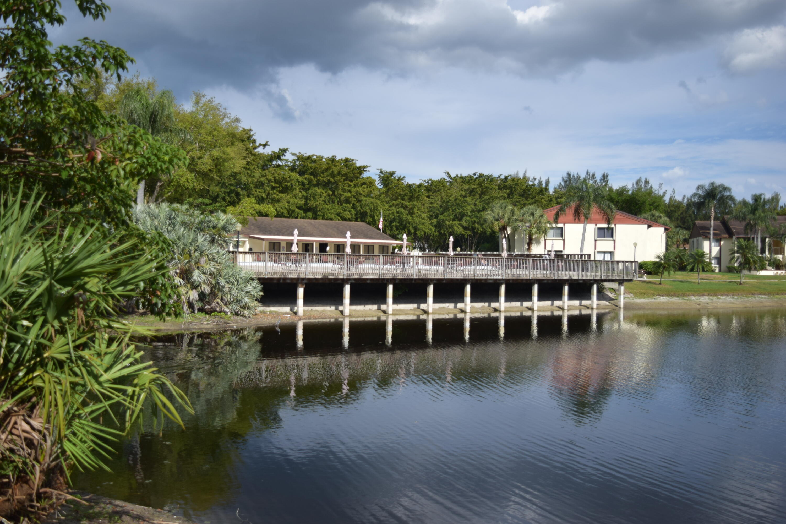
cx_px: 393
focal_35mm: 36
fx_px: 786
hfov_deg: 53.1
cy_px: 262
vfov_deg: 36.9
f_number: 4
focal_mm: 24
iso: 200
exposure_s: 1/2500
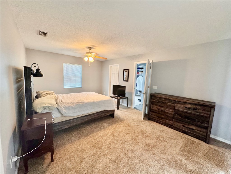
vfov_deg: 85.7
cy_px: 87
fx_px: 93
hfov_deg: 102.1
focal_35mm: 14
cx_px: 116
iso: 400
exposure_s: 1/60
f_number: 2.2
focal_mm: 2.22
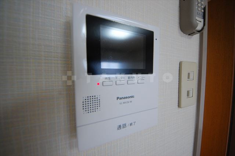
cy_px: 78
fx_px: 78
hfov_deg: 112.6
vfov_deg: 89.9
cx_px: 118
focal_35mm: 12
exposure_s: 1/40
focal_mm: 8
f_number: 4.5
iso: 800
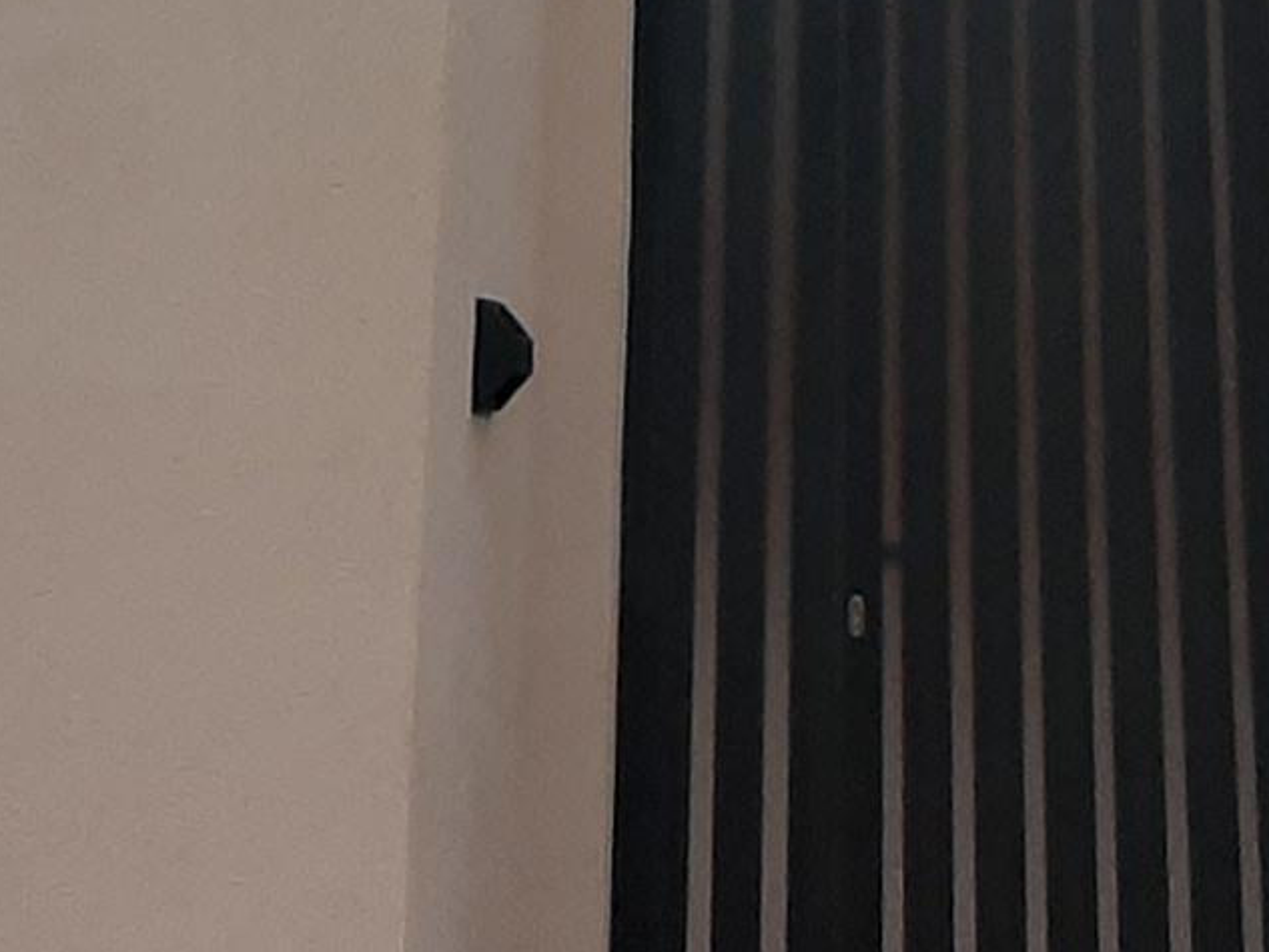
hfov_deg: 29.0
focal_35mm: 67
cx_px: 597
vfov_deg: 18.8
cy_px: -553
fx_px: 2457
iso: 40
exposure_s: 1/1080
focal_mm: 1.42
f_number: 2.2
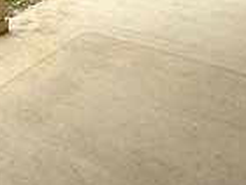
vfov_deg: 19.6
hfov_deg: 27.5
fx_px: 455
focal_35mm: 64
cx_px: -28
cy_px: -102
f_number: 2.2
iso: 50
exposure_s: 1/321
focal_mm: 2.22
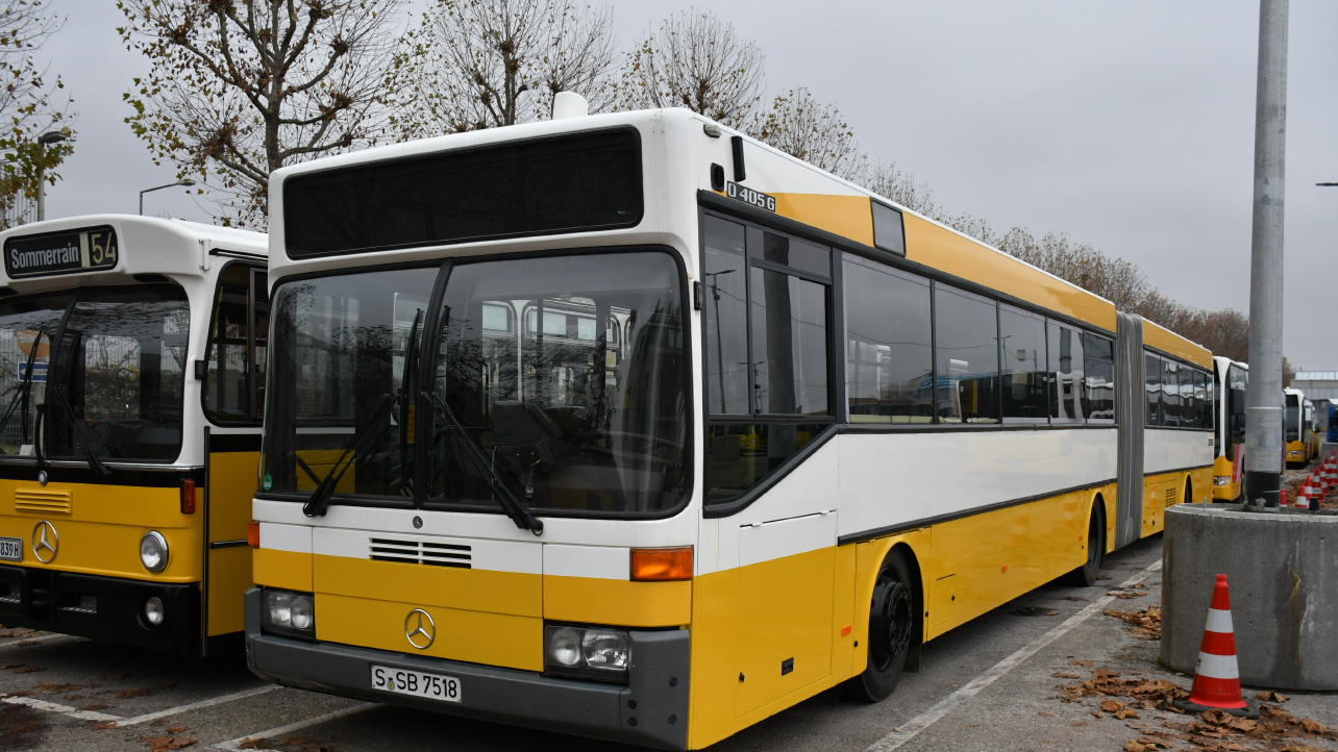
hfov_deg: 56.6
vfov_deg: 33.7
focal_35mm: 35
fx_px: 1242
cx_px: 667
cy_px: 423
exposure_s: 1/1000
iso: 900
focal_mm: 22
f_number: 4
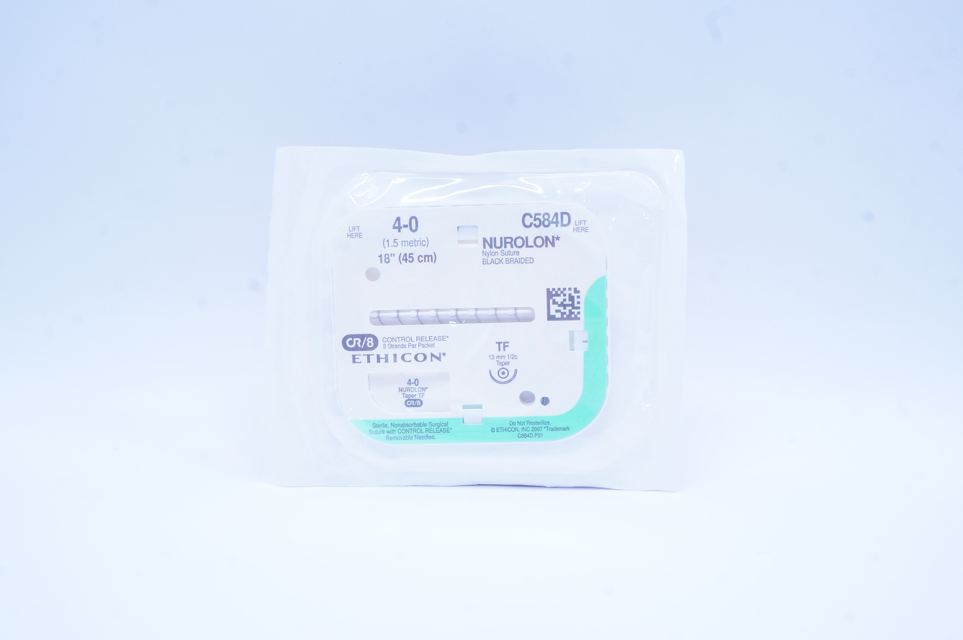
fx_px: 962
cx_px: 482
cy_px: 320
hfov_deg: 53.2
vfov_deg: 36.8
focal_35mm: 36
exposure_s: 1/10
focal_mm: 24
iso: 400
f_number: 13
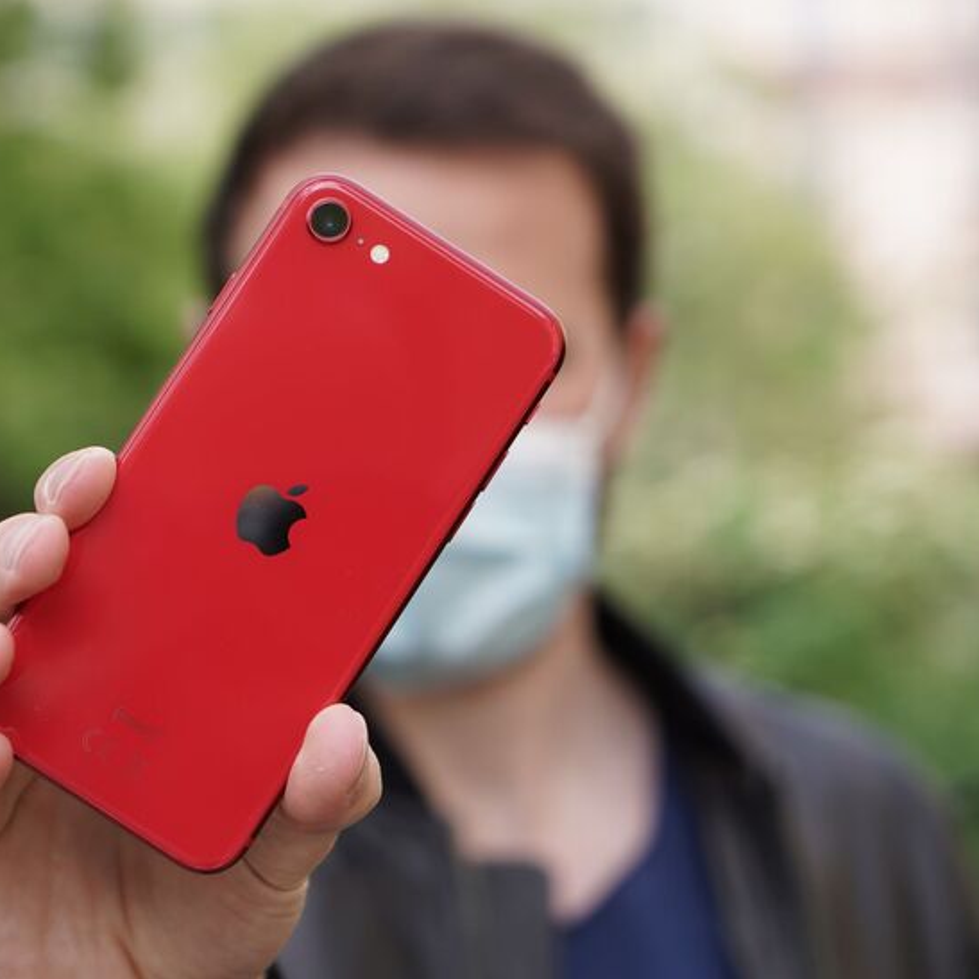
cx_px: 388
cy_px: 487
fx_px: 2880
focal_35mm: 90
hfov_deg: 19.3
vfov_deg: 19.3
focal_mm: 70
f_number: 4
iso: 100
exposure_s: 1/250
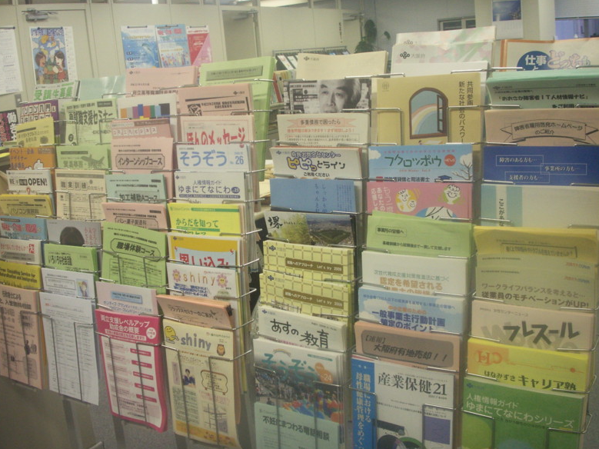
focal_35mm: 38
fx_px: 657
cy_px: 222
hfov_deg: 49.0
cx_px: 296
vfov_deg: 37.7
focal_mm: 7.7
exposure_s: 1/40
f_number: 3.5
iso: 125
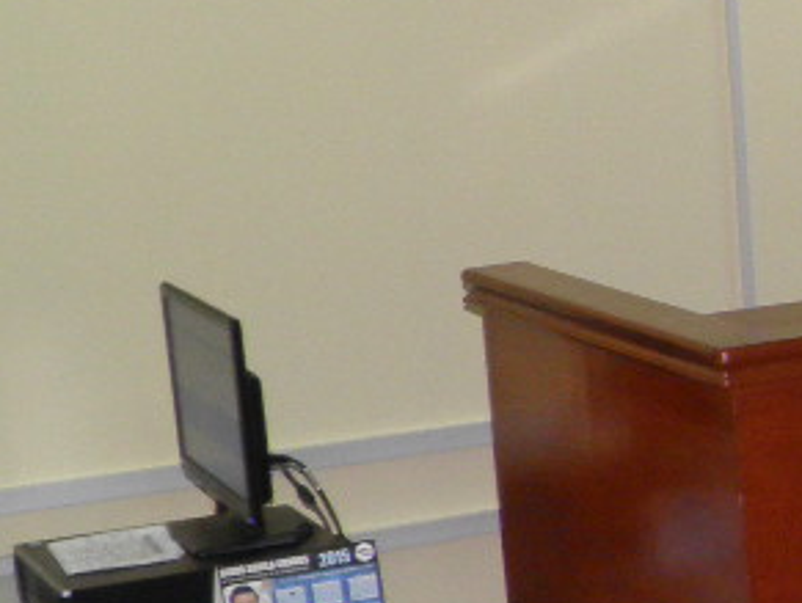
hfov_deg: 13.6
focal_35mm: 123
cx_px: 1629
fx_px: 2853
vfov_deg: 12.0
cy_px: 553
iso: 100
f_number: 2.8
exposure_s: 1/30
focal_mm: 4.9
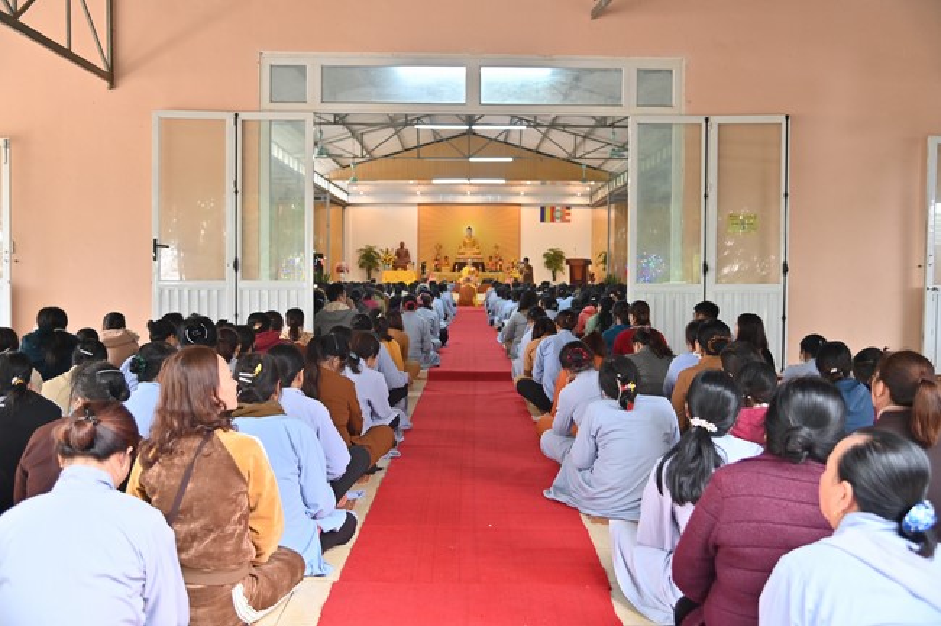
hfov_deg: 55.8
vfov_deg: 38.8
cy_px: 313
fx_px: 888
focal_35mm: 34
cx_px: 470
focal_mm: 34
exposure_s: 1/80
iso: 1000
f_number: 4
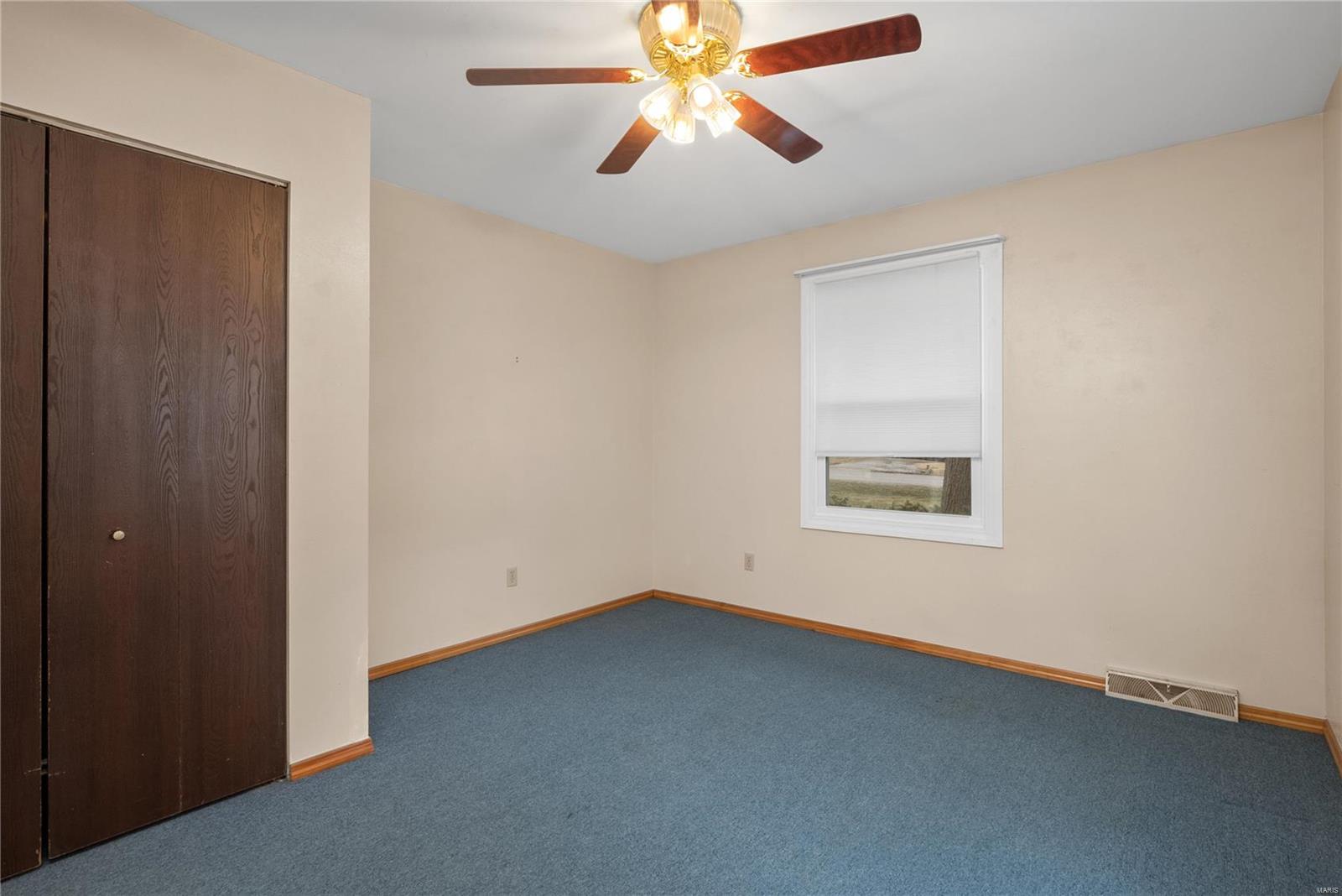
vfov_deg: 67.4
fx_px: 671
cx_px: 671
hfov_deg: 90.0
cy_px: 448
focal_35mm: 18
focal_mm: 9
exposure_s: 1/8
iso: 640
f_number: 9
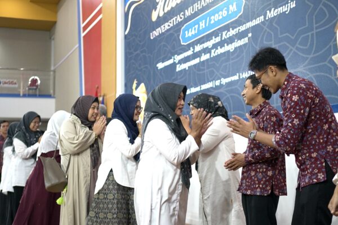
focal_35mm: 52
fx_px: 488
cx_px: 169
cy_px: 112
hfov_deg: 38.2
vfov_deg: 26.0
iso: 640
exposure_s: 1/100
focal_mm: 35
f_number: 1.8
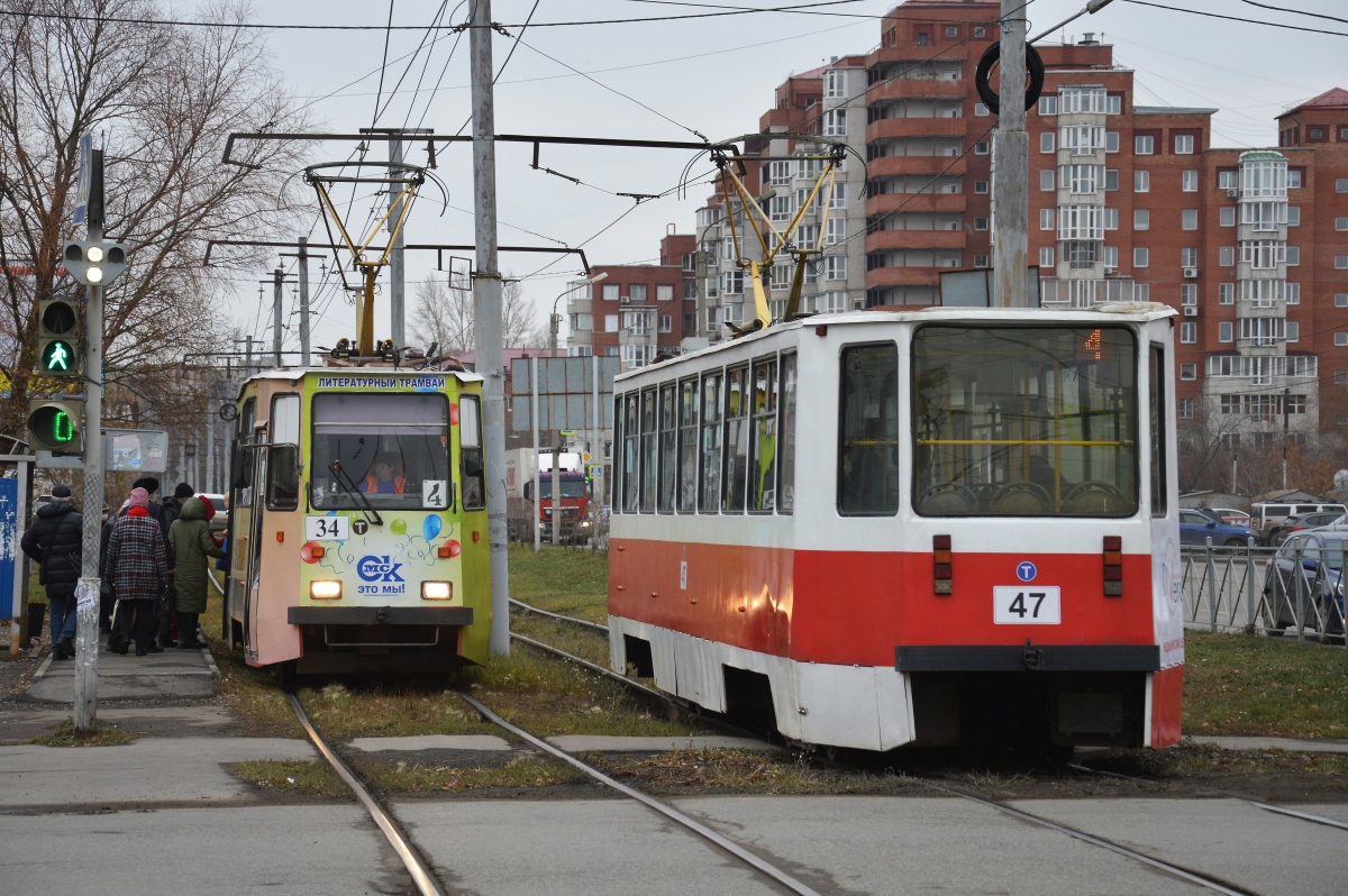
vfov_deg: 12.2
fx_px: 4209
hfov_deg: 18.2
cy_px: 448
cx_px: 674
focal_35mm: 112
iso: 200
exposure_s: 1/160
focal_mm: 75
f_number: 5.6
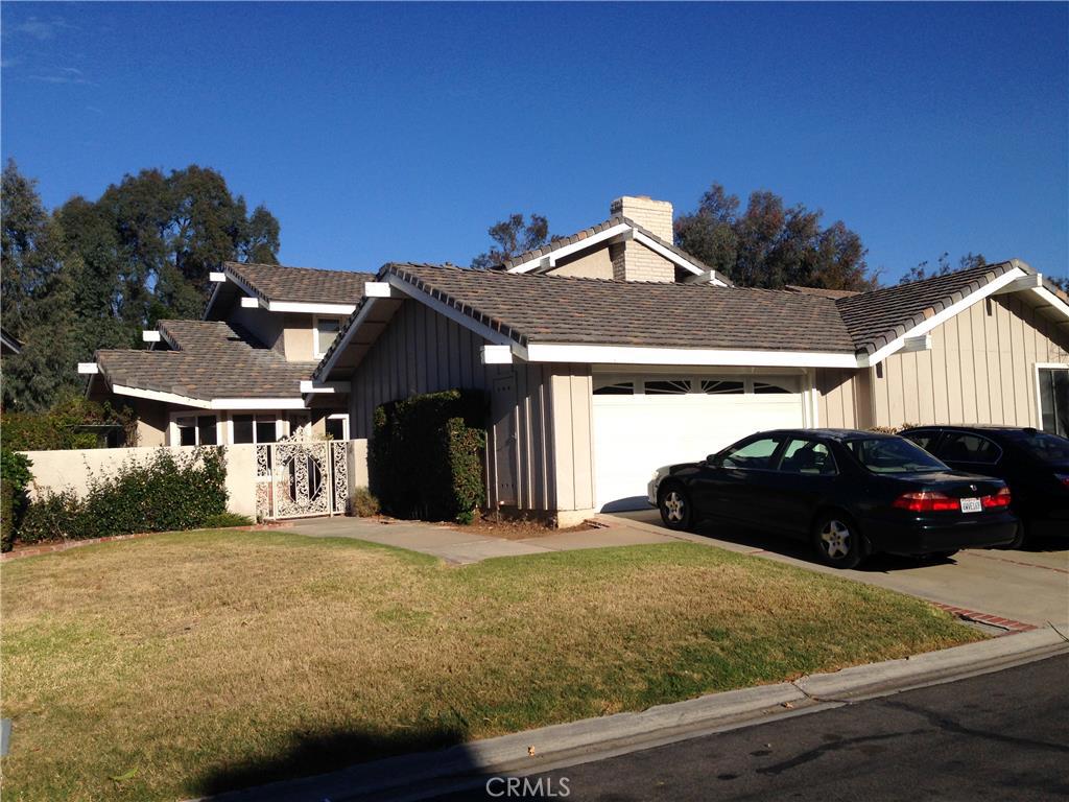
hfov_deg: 55.4
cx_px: 534
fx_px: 1019
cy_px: 401
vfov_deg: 42.9
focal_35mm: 33
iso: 50
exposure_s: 1/2710
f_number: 2.4
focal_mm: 4.12
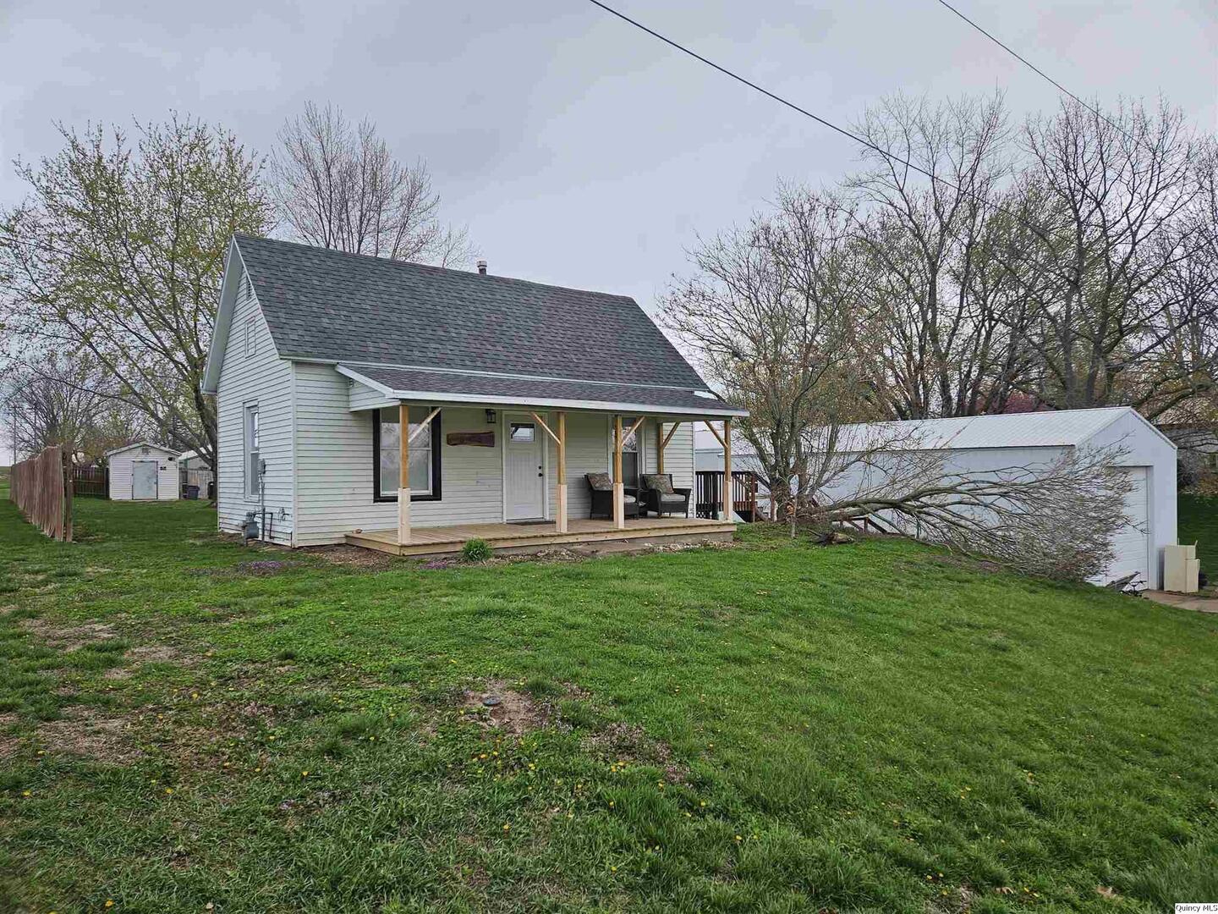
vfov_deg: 58.9
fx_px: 809
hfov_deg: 73.9
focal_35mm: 23
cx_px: 609
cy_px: 457
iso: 25
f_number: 1.8
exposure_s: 1/565
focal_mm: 5.4
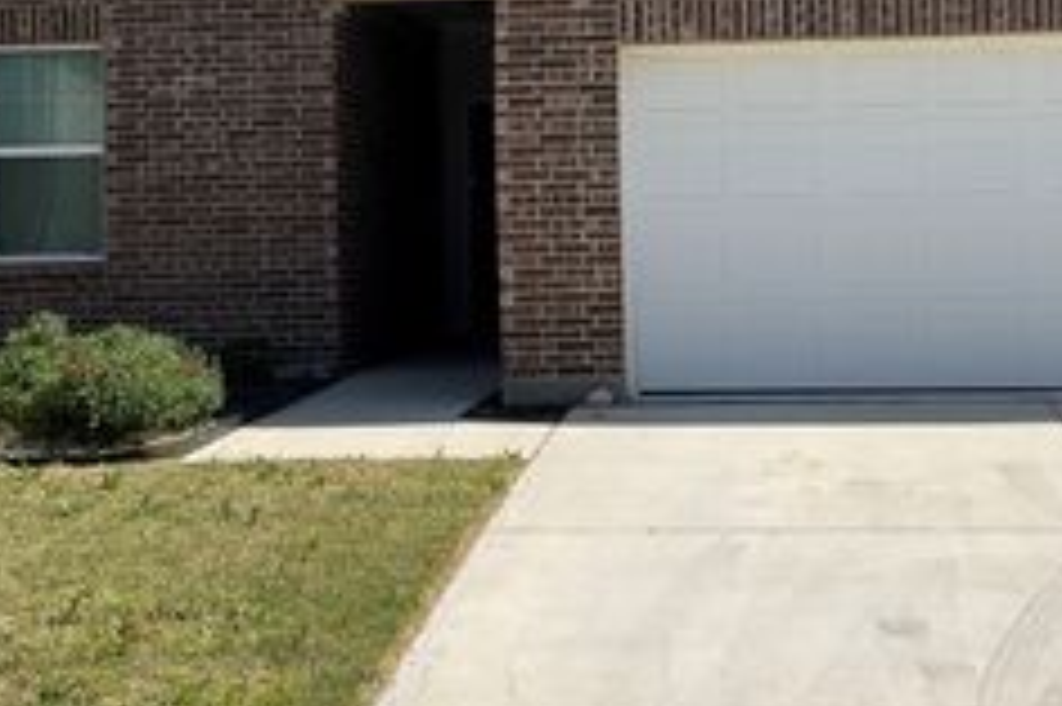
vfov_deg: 21.1
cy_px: 214
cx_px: 657
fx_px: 1887
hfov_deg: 31.3
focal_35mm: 64
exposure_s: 1/3534
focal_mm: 3
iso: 16
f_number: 1.8
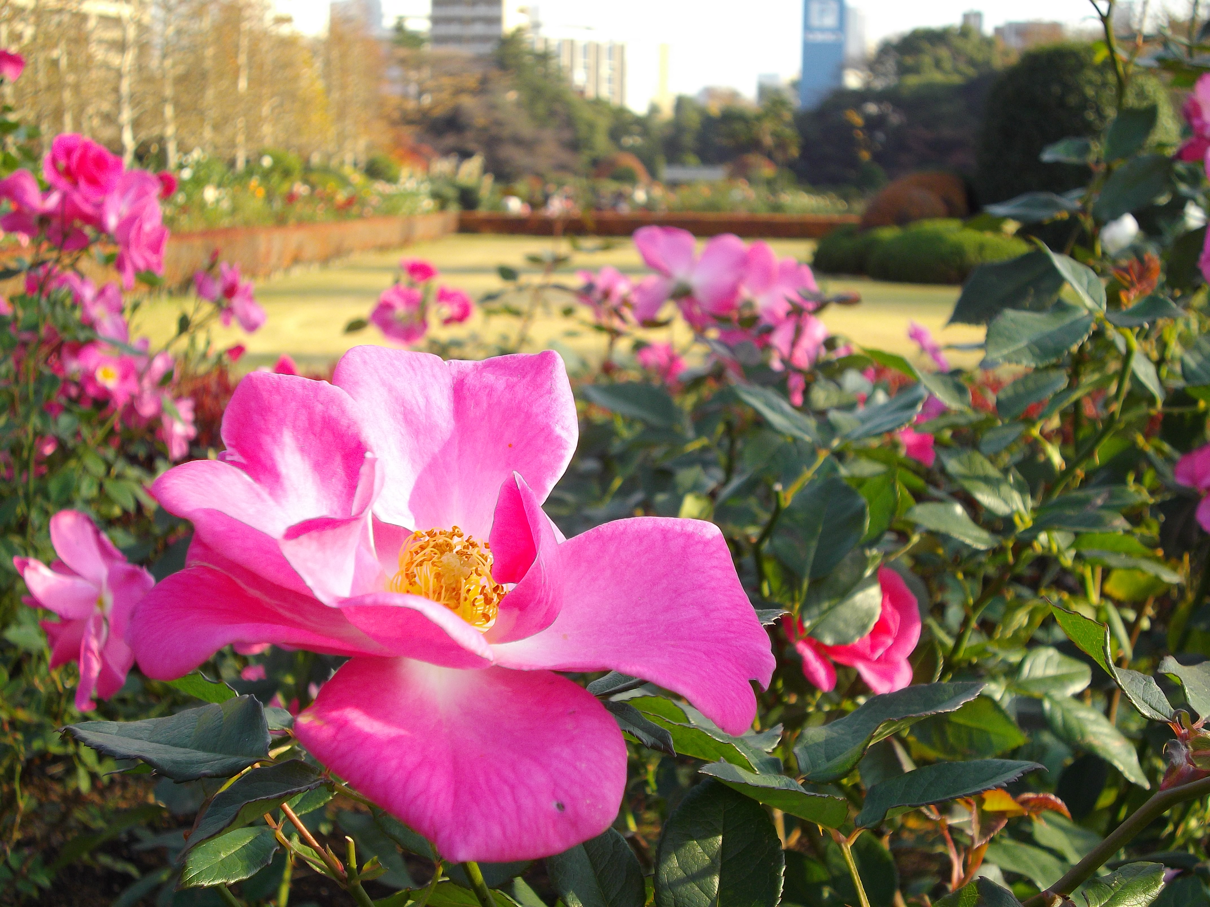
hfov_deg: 42.1
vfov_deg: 32.2
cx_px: 605
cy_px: 454
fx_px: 1573
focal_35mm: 45
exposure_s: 1/125
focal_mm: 8.2
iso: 100
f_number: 4.3
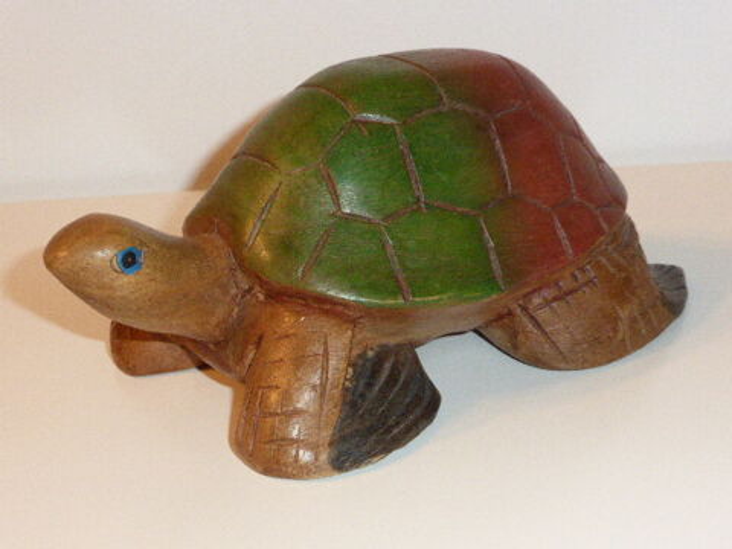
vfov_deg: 22.6
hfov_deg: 29.8
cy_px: 274
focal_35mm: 65
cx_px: 366
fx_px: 1375
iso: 800
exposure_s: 1/60
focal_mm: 11
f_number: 4.8
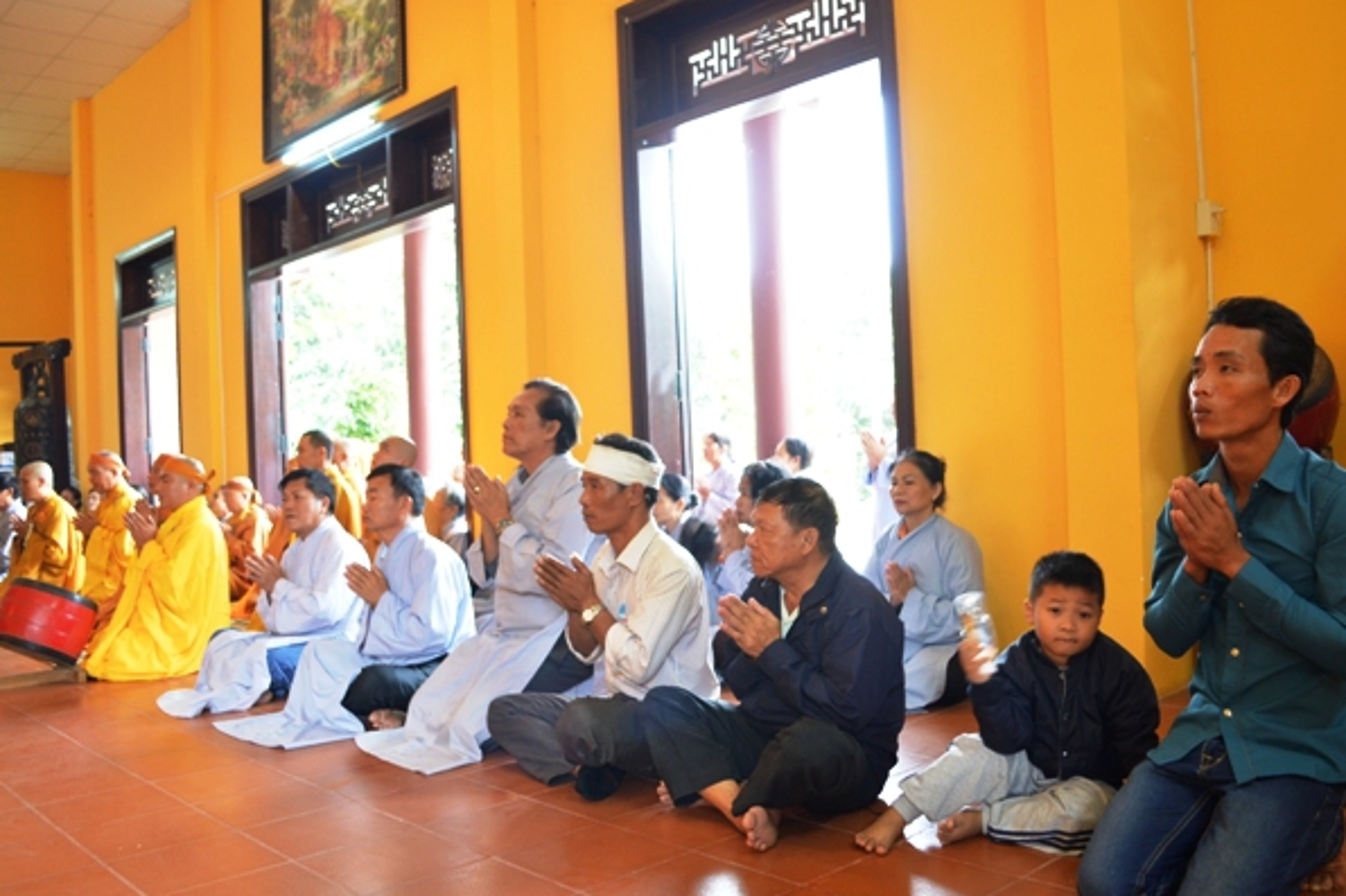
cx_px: 673
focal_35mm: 29
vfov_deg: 44.9
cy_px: 449
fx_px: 1084
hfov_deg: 63.7
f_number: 4
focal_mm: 18
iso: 640
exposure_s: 1/15
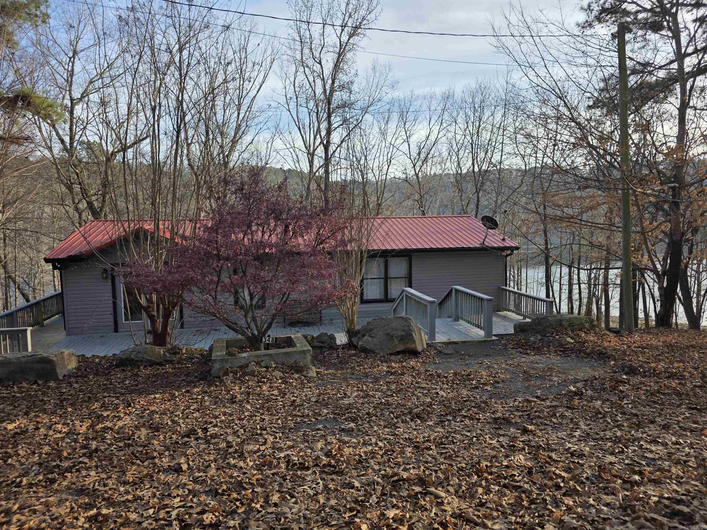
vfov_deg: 58.9
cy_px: 265
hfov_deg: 73.9
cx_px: 354
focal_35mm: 23
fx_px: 470
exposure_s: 1/2169
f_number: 1.7
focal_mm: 6.3
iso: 80
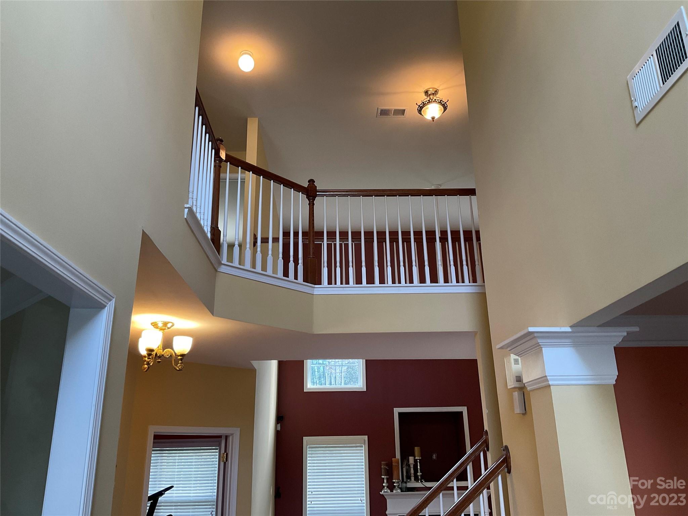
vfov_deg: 48.2
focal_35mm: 29
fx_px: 576
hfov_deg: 61.7
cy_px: 258
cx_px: 344
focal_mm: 3
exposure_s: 1/60
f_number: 1.8
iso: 100
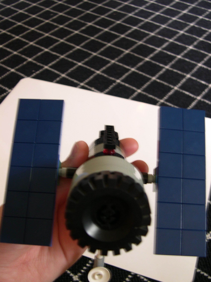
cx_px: 106
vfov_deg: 49.0
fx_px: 309
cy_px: 141
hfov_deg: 37.7
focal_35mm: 38
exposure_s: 1/4
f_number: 2.8
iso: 124
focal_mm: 8
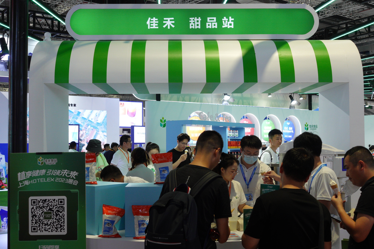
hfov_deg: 41.9
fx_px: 488
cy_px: 124
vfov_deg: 28.6
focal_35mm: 47
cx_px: 187
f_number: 4.5
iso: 640
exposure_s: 1/100
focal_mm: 17.79
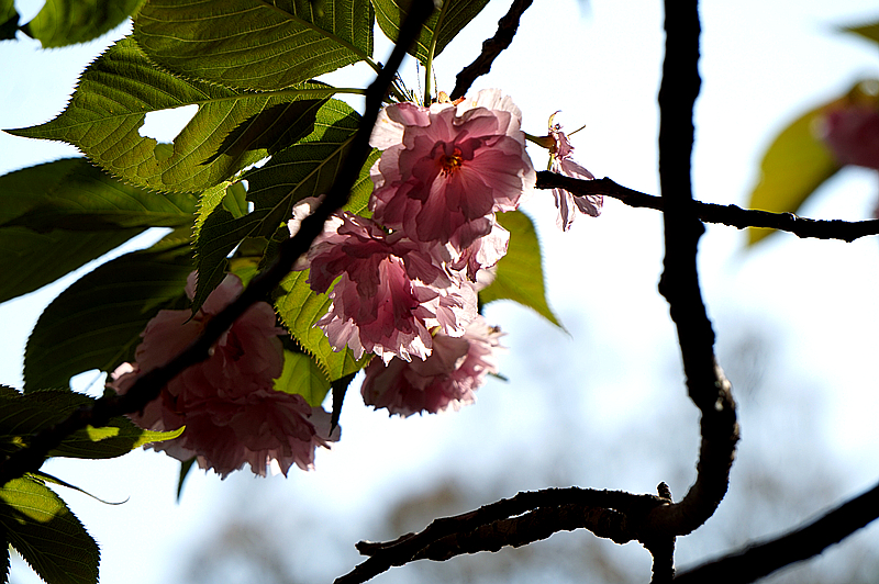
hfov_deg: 9.7
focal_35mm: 213
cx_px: 440
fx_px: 5196
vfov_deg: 6.4
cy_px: 292
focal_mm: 142
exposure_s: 1/320
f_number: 7.1
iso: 100
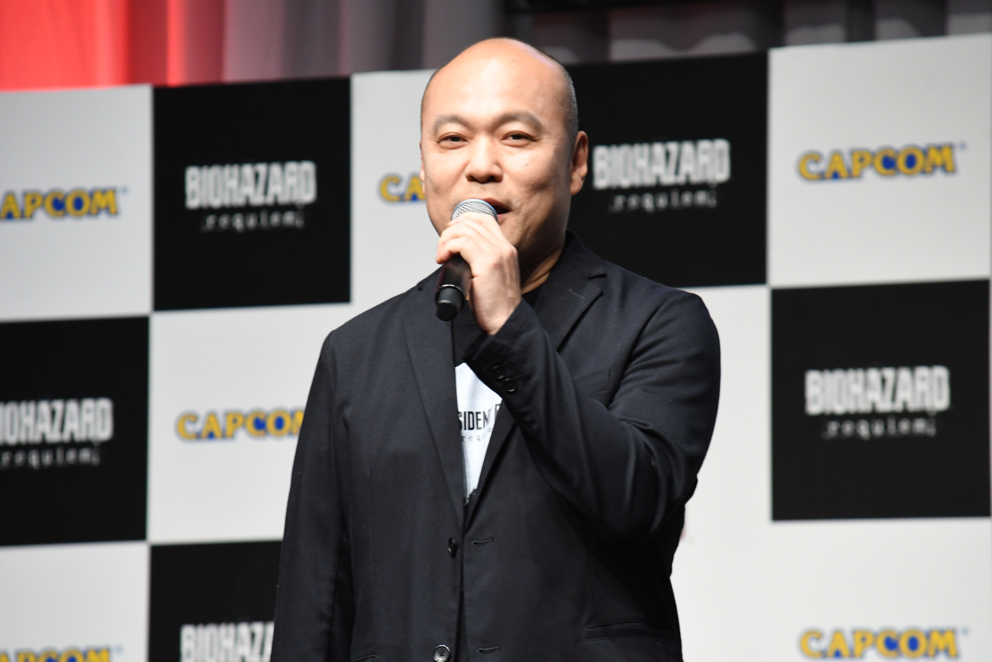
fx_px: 9093
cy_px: 331
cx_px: 496
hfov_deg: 6.2
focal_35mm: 330
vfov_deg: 4.2
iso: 1400
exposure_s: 1/50
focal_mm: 220
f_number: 8
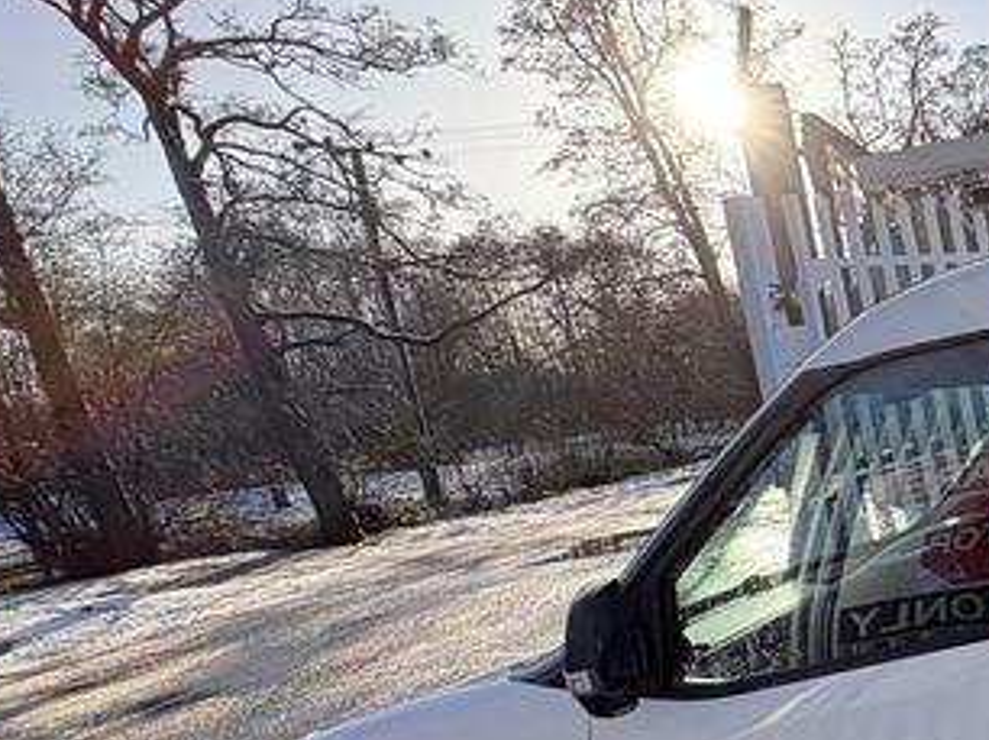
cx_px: 1399
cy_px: 504
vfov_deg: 34.7
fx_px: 1170
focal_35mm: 41
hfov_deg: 30.8
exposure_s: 1/787
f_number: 2.2
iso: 40
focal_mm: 2.22
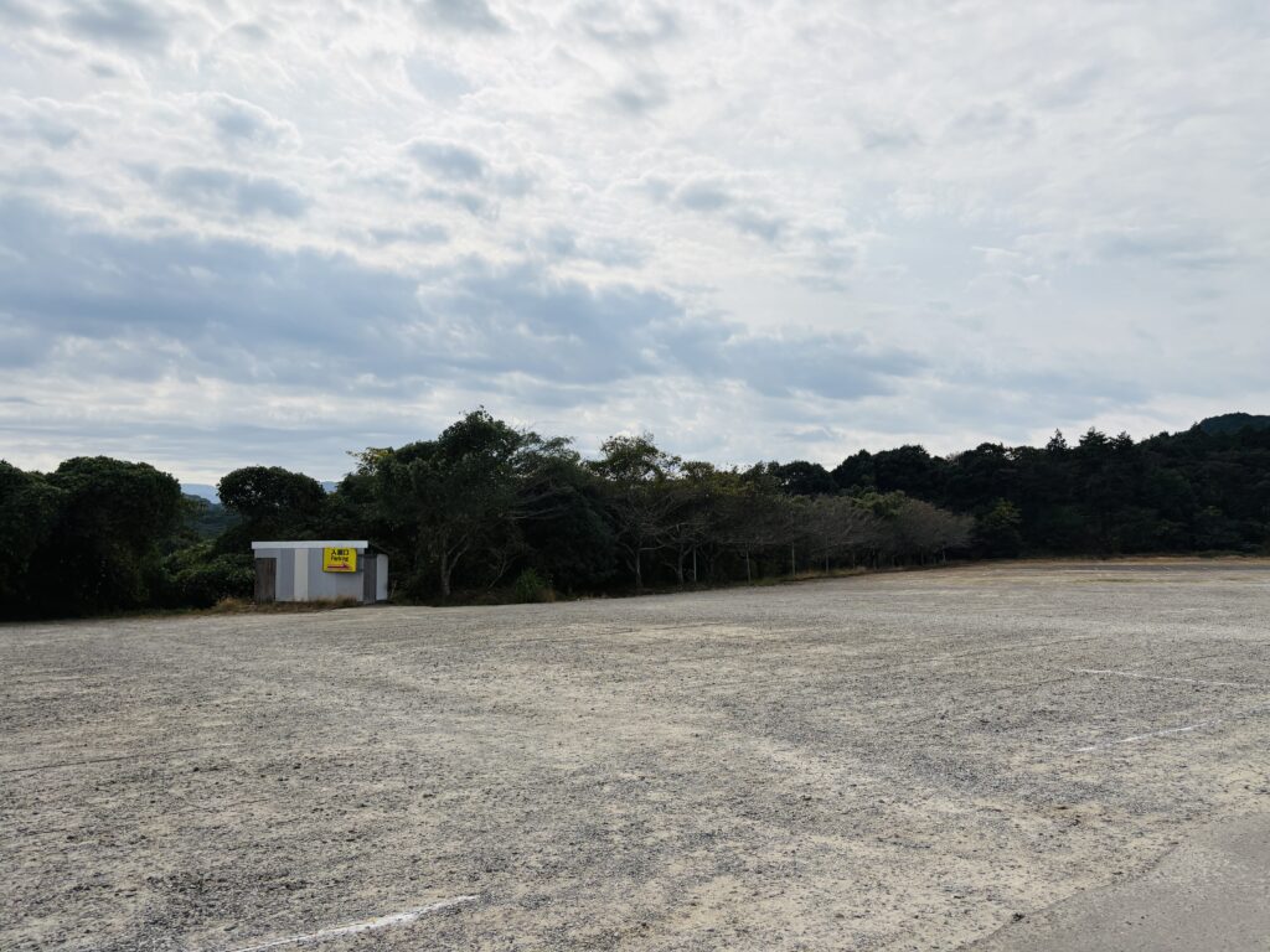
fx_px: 954
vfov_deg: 53.1
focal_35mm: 26
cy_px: 476
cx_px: 635
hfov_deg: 67.3
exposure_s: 1/10101
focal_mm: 5.96
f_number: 1.6
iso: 50
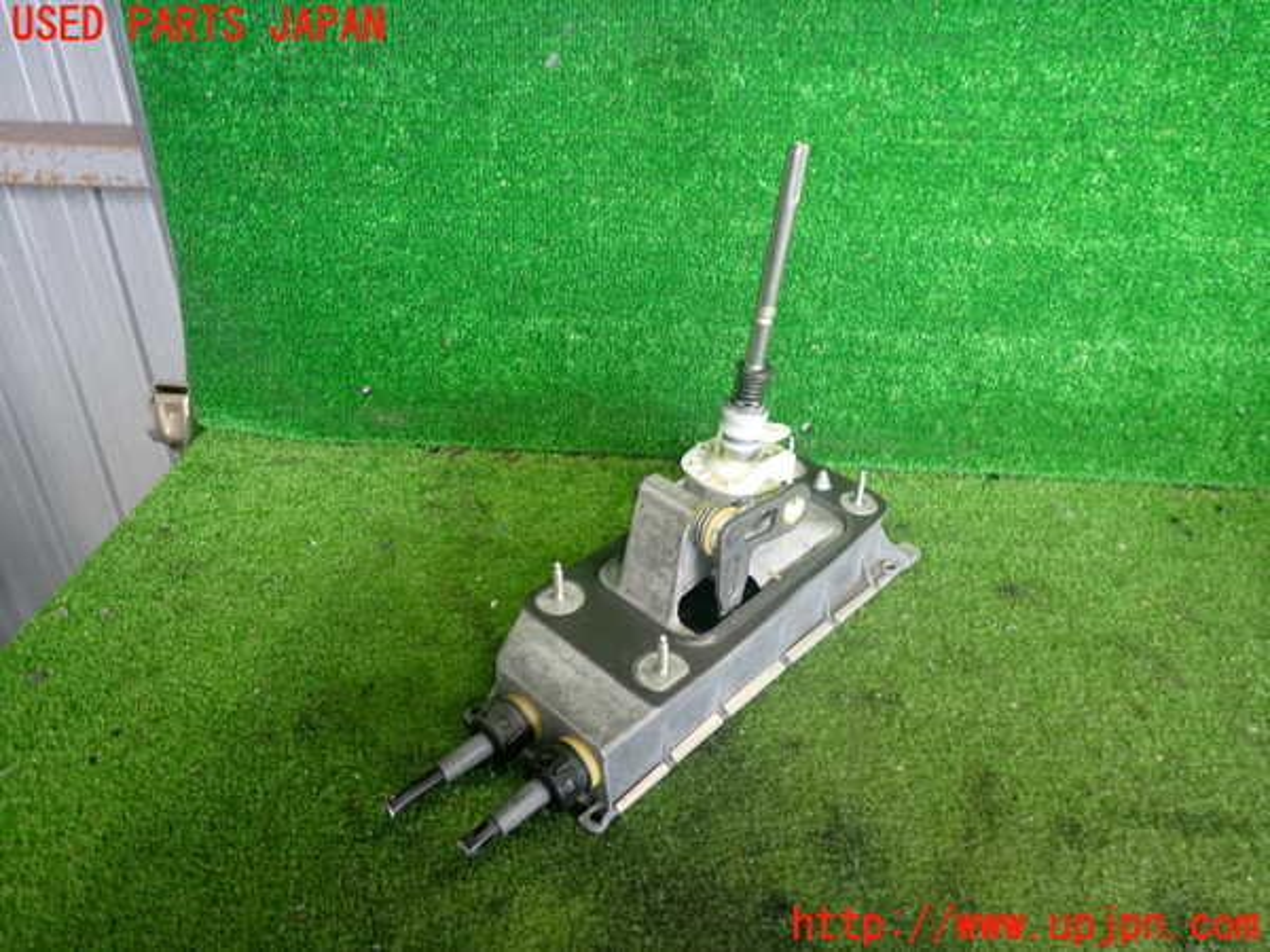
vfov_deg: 54.9
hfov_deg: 69.4
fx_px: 917
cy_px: 476
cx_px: 635
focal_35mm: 25
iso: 200
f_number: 2
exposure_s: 1/50
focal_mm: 4.5
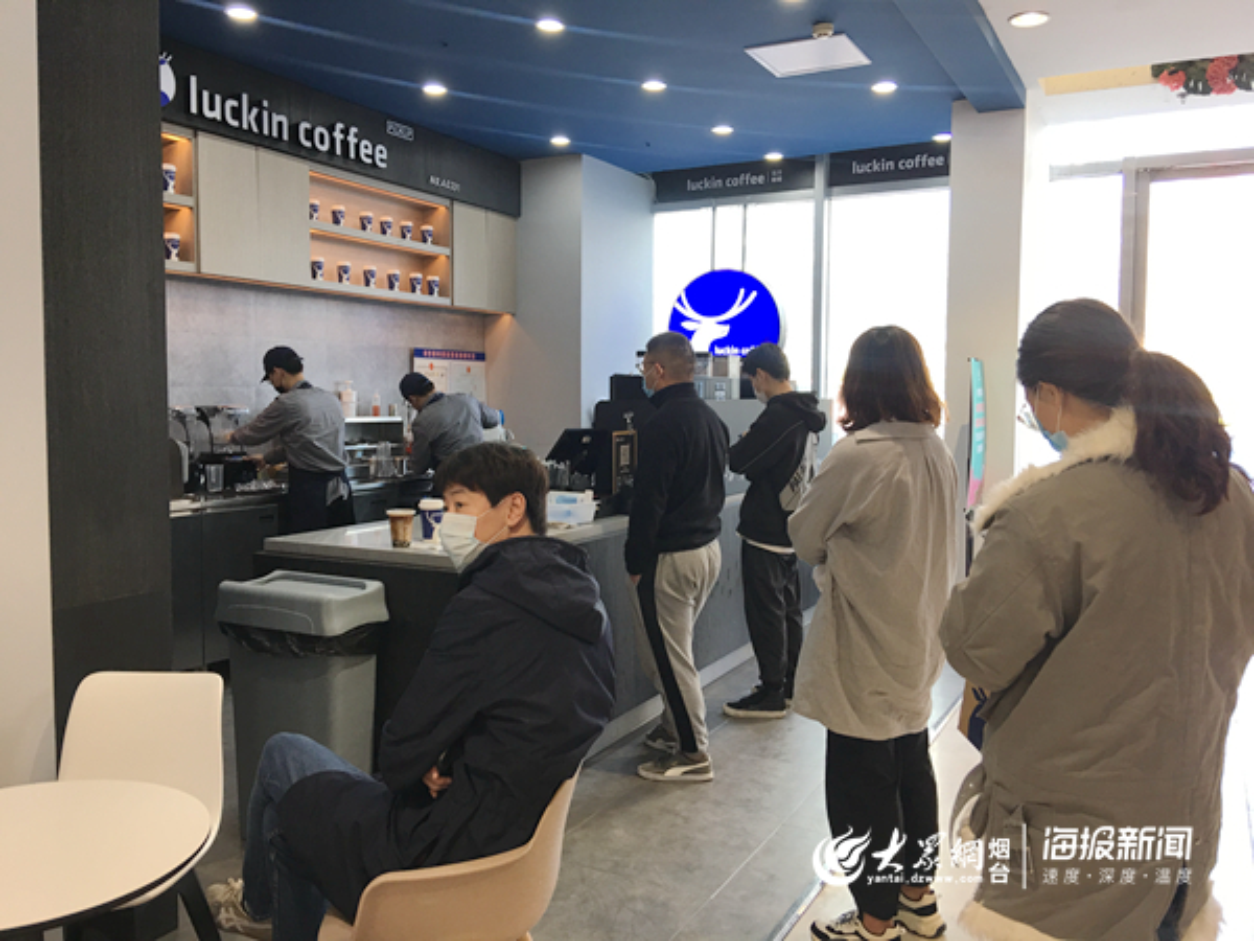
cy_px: 470
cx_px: 627
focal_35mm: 29
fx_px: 1051
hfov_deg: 61.7
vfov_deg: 48.2
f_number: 2.2
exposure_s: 1/33
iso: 25
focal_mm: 4.15
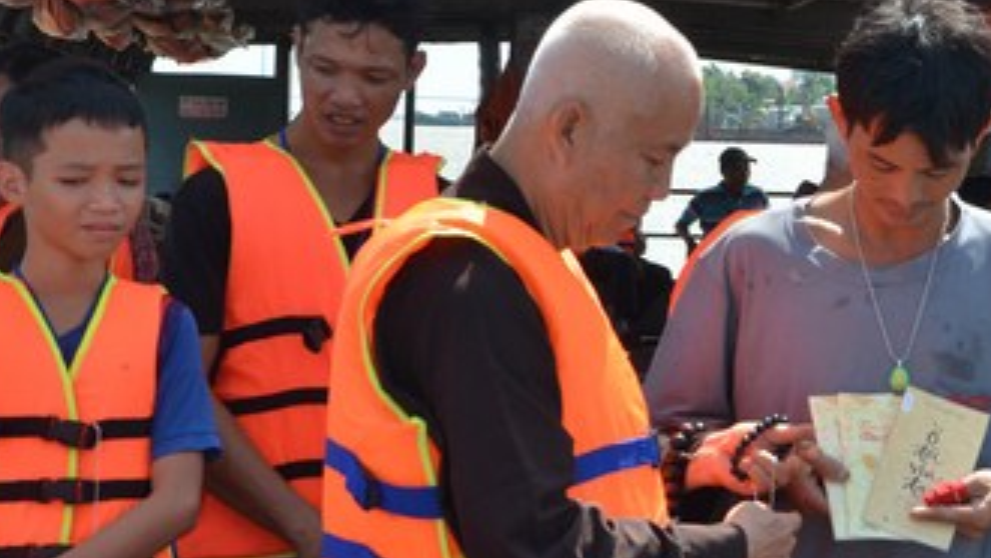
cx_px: 937
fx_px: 2840
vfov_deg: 11.2
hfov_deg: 19.3
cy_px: 196
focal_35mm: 108
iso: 640
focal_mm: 35
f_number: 13
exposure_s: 1/500
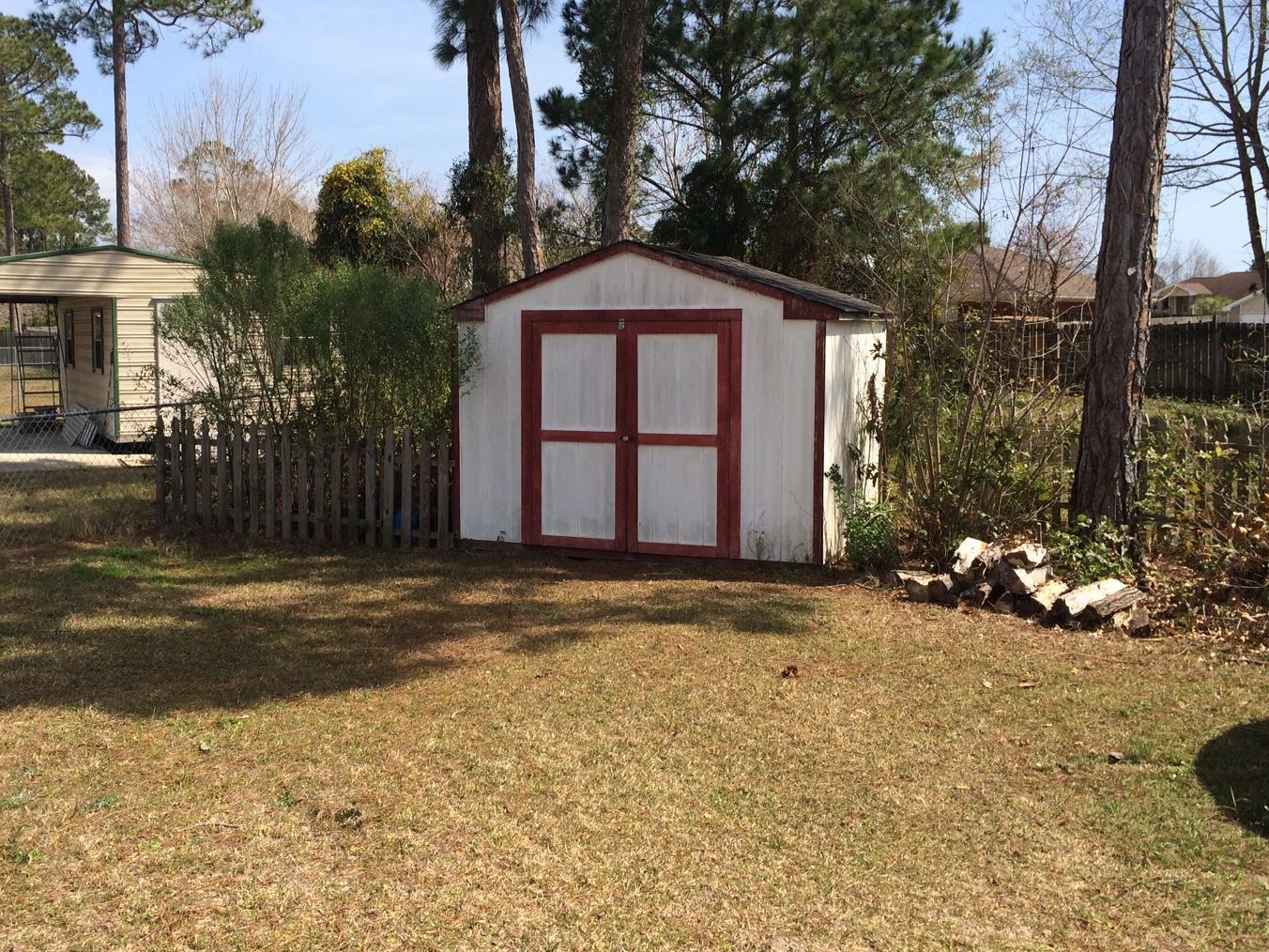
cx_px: 512
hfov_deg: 52.3
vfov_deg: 40.6
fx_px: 1283
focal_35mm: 35
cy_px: 422
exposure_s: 1/1953
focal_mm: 4.15
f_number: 2.2
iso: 40
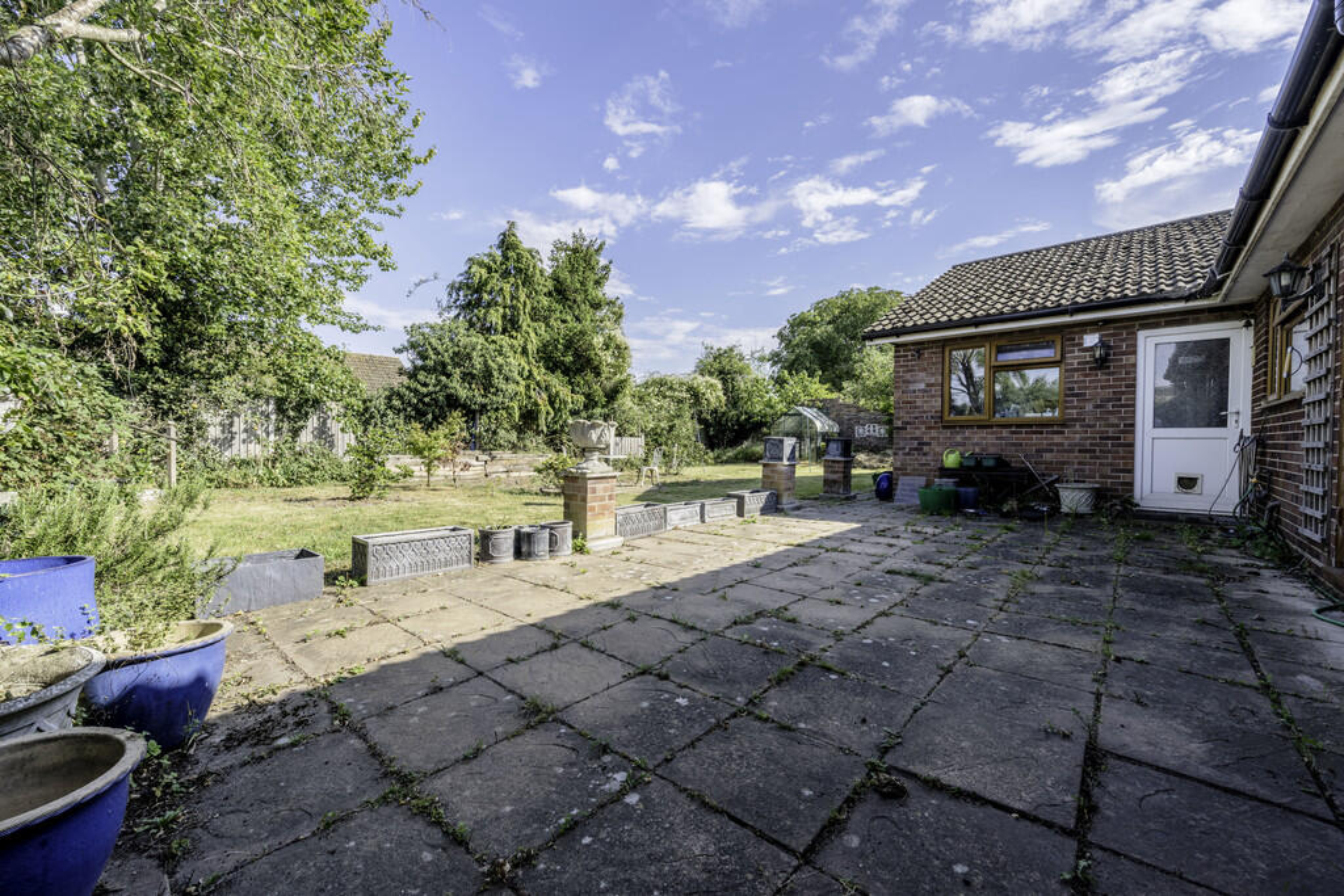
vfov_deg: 81.2
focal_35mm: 14
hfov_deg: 104.2
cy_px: 448
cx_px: 672
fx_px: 523
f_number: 9
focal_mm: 14
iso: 64
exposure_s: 1/400
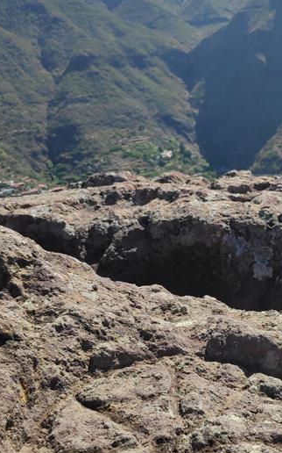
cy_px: 234
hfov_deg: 33.9
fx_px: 455
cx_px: 200
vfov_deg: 52.8
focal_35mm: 37
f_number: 1.9
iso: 100
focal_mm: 3.94
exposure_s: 1/1928
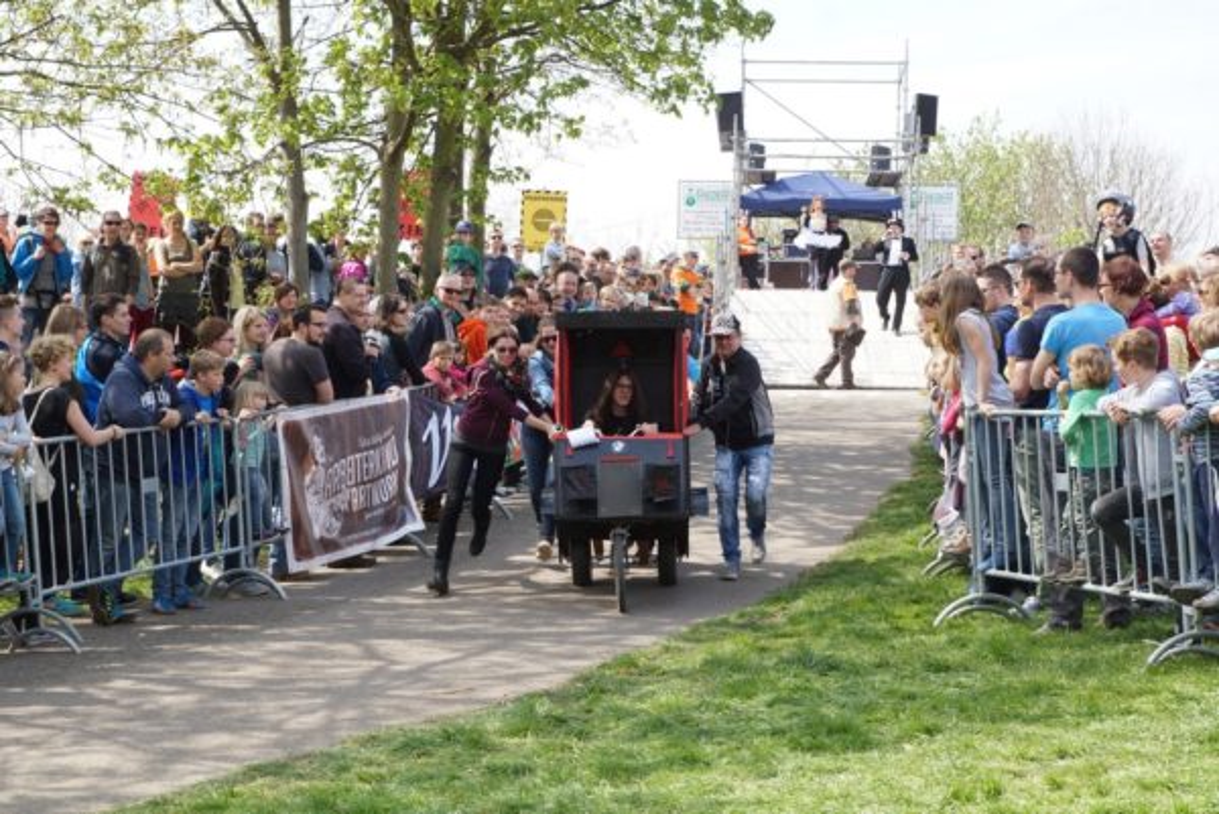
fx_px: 2541
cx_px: 610
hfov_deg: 27.0
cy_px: 407
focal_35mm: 75
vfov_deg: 18.2
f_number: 8
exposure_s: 1/80
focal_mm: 50
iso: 100
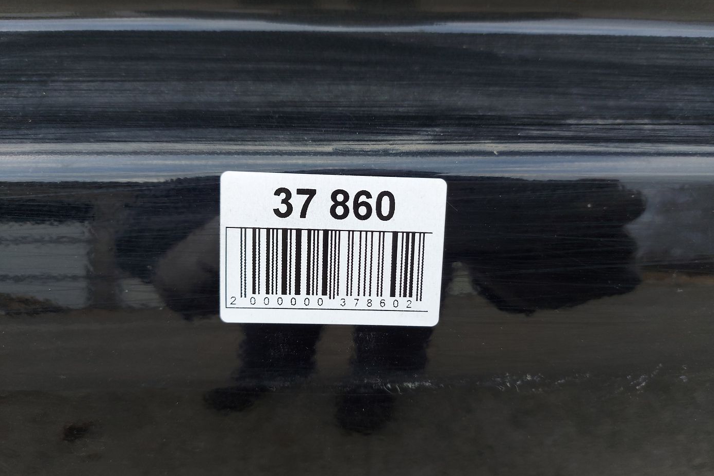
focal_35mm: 25
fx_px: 496
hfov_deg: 71.5
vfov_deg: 51.3
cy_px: 231
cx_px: 357
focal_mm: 5.23
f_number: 1.8
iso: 50
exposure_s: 1/100
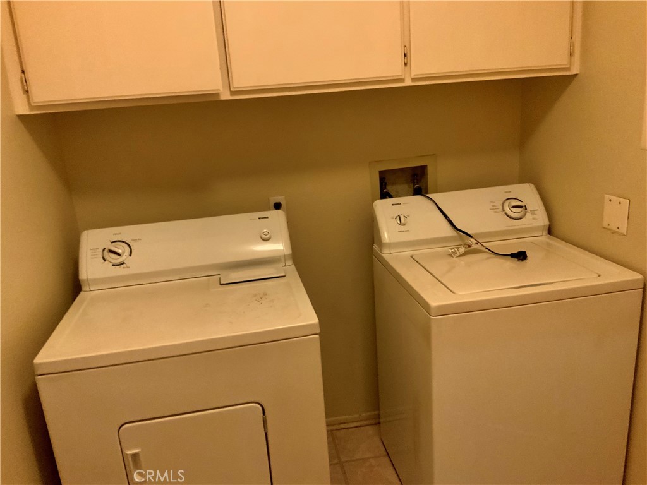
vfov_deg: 48.2
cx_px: 324
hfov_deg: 61.7
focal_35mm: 29
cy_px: 242
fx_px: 542
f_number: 1.8
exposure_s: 1/40
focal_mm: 3
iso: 320
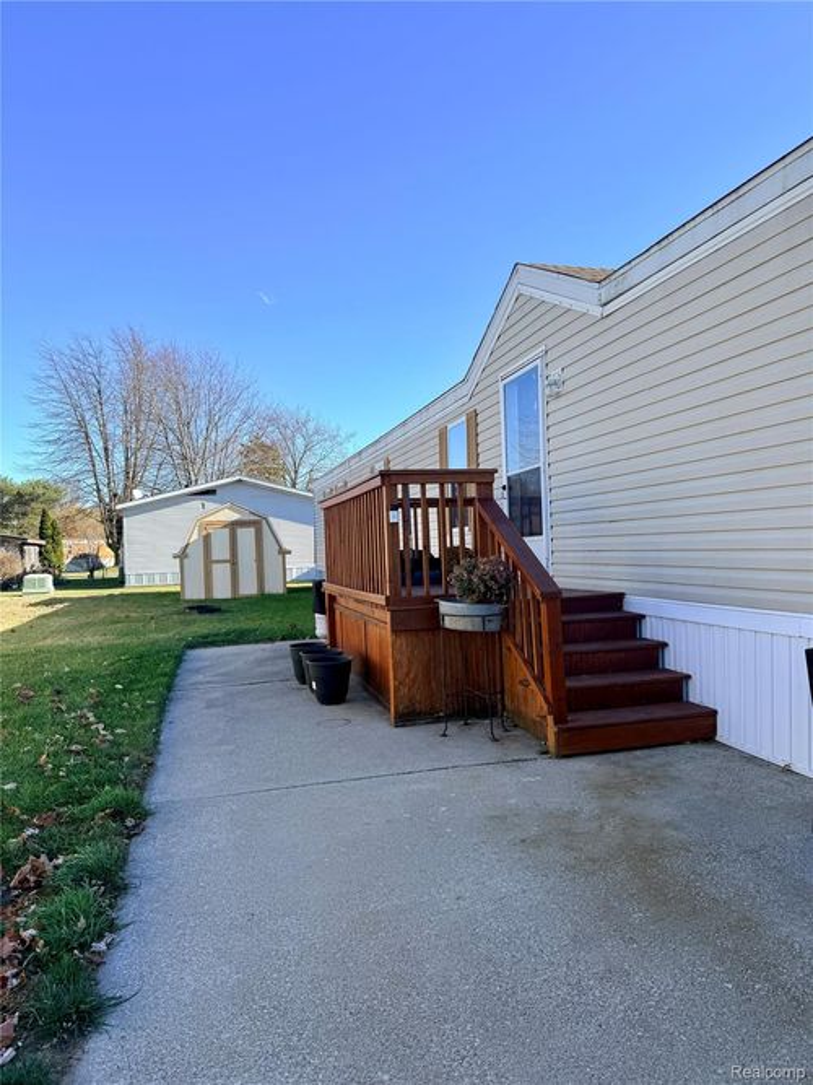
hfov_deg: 56.8
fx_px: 752
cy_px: 542
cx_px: 406
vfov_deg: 71.6
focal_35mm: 24
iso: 80
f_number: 1.78
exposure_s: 1/2232
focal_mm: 6.76
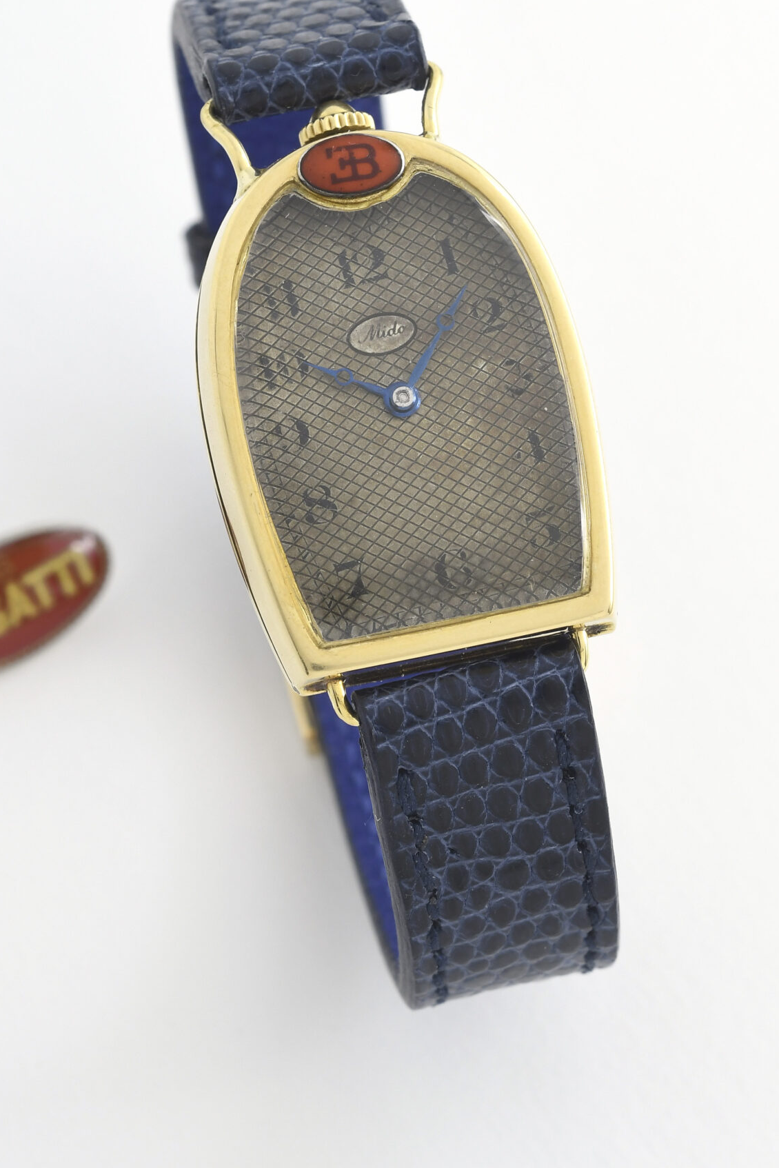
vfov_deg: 15.1
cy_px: 605
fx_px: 4412
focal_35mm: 136
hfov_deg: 10.1
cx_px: 326
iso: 500
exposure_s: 1/125
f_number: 13
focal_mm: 60
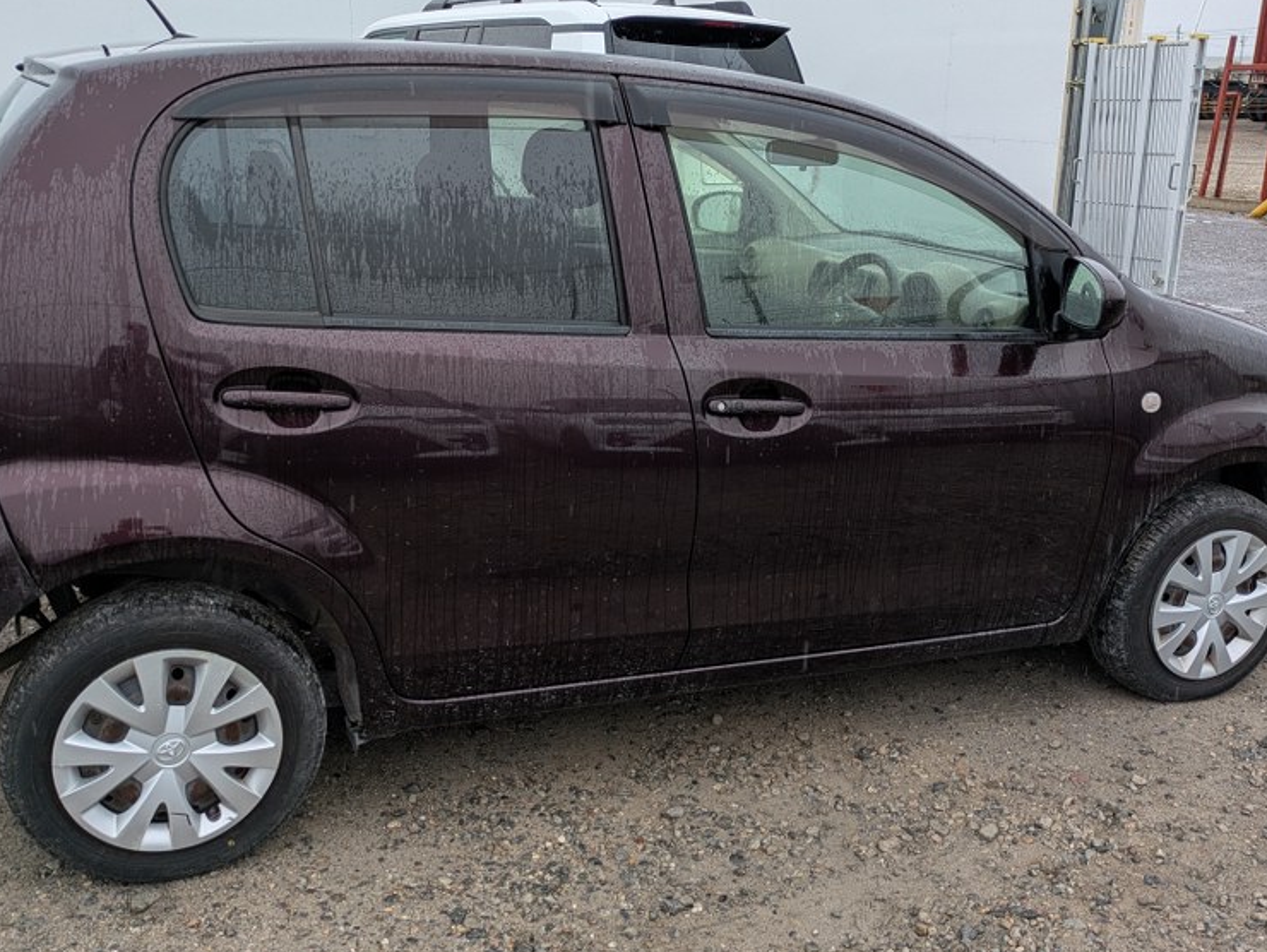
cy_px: 426
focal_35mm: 36
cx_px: 658
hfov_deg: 51.3
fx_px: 1319
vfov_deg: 39.7
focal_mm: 5.43
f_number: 1.89
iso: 50
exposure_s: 1/413
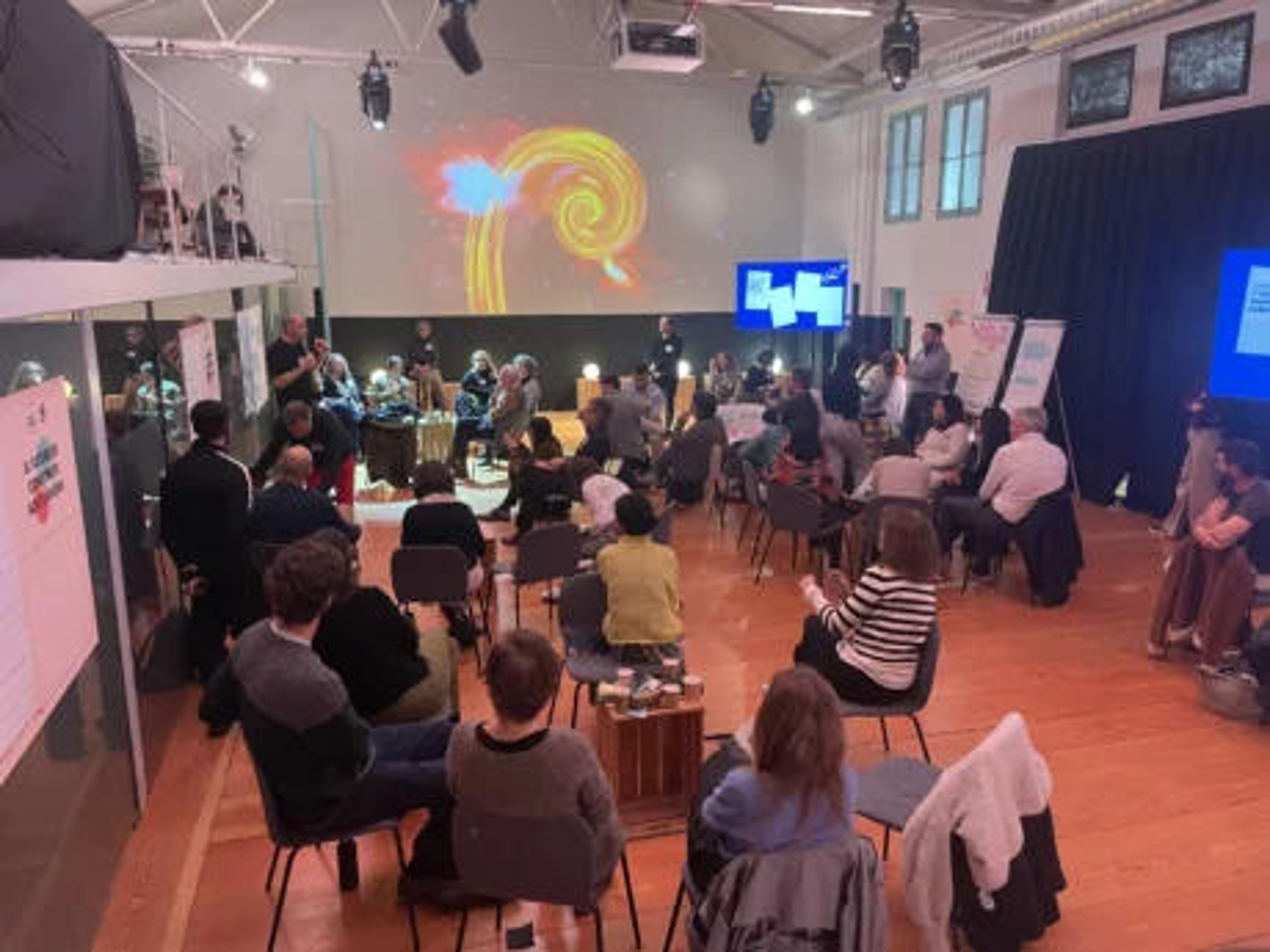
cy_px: 476
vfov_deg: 53.1
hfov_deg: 67.3
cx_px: 635
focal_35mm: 26
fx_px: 954
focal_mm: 4.2
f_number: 1.6
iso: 500
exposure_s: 1/47
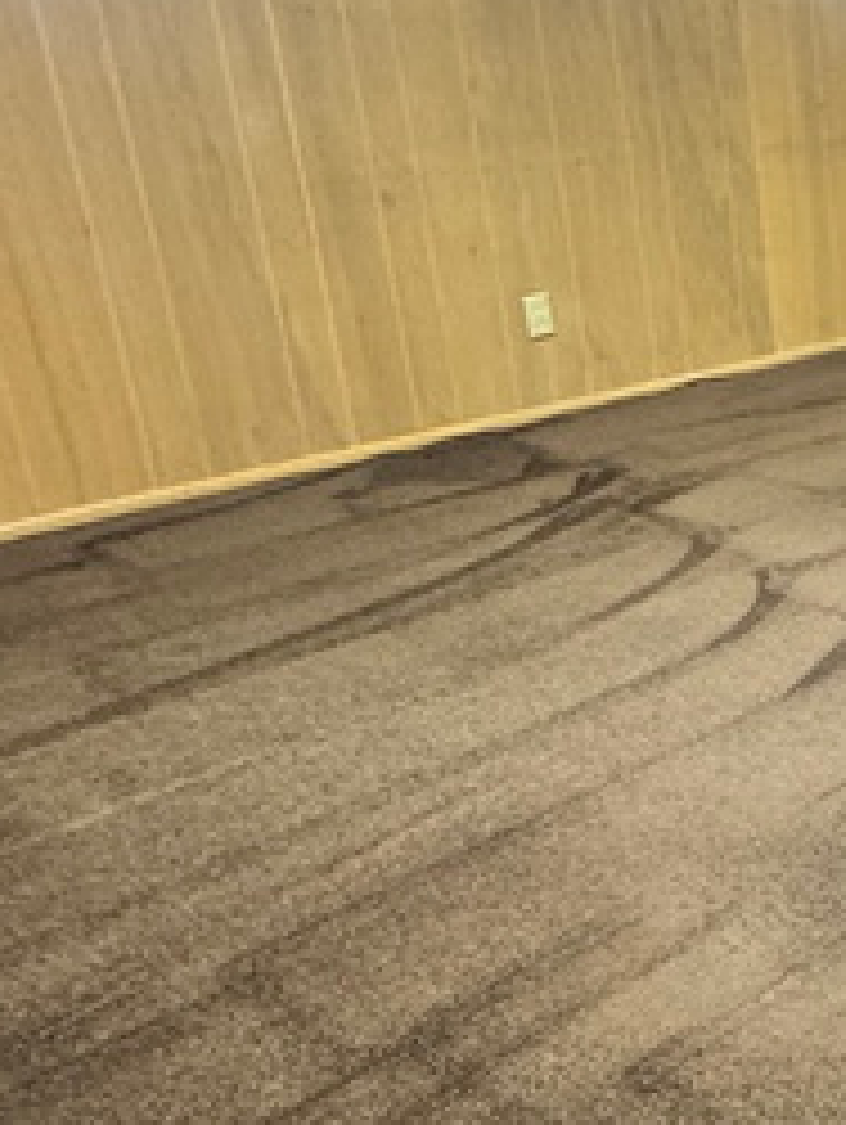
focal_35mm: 43
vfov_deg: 43.6
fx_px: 1399
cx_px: 1256
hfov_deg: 25.6
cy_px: 459
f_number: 2.2
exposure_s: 1/60
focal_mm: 2.22
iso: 400
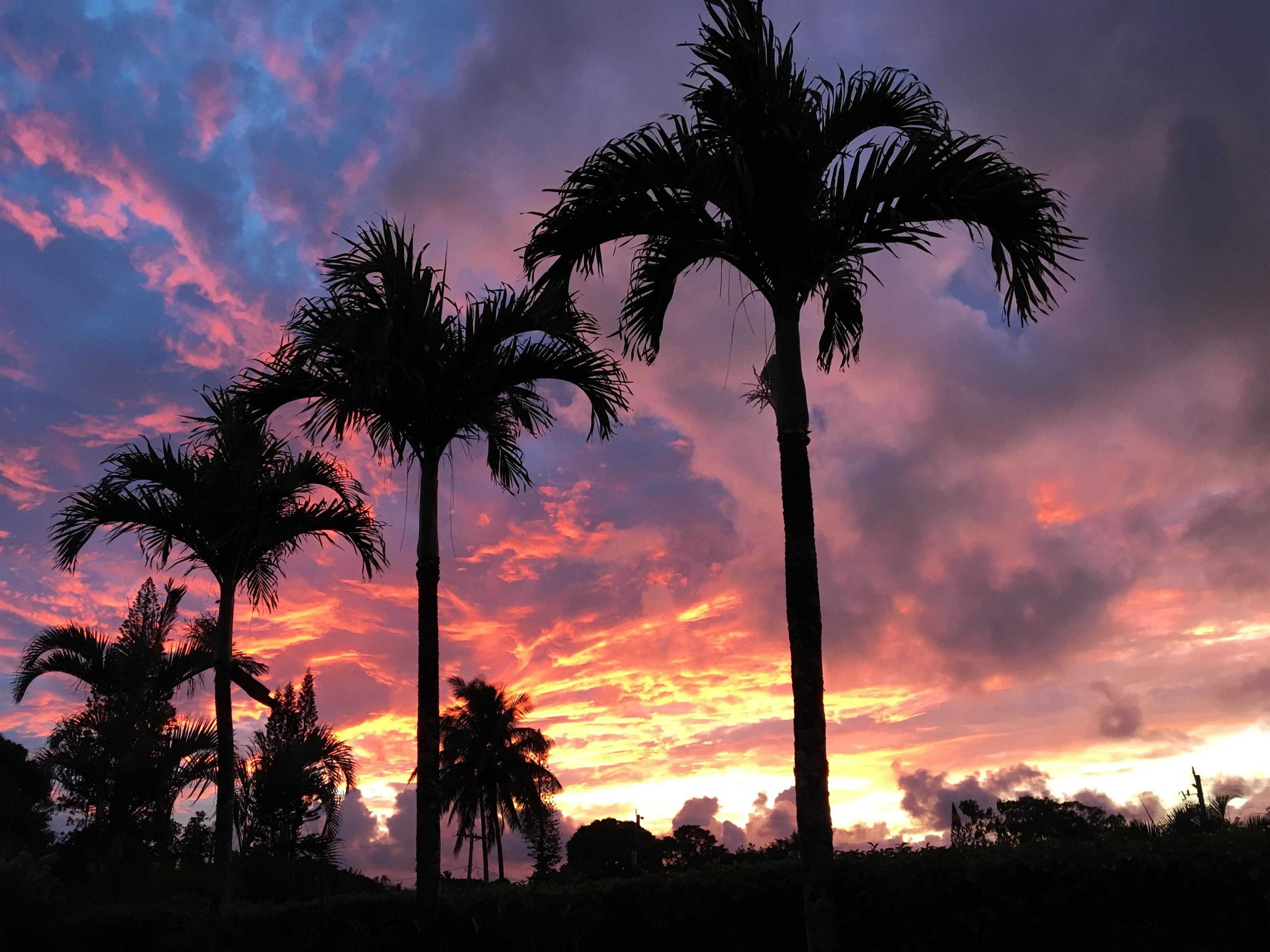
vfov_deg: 48.2
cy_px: 476
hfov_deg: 61.7
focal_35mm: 29
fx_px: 1064
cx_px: 635
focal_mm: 4.15
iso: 80
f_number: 2.2
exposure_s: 1/30
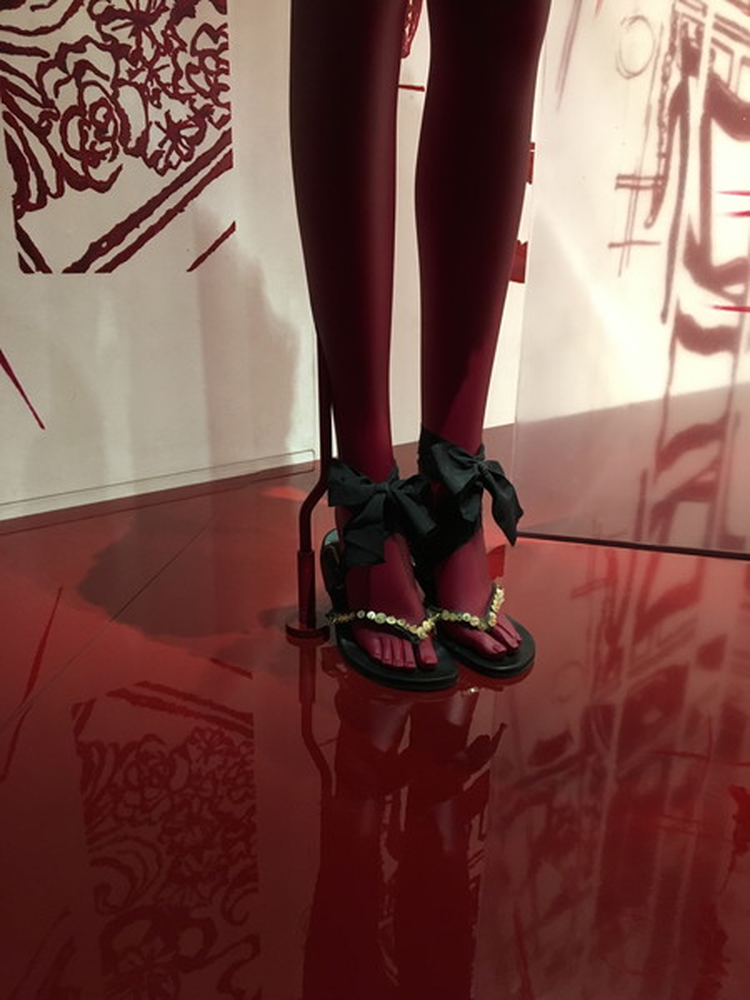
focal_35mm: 29
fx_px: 838
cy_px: 500
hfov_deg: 48.2
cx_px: 375
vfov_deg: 61.7
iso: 200
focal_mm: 4.15
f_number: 2.2
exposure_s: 1/17
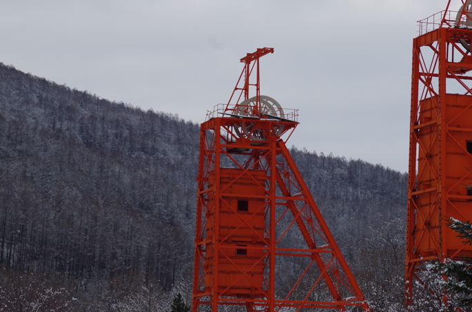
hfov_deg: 11.7
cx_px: 348
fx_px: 2289
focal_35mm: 175
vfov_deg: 7.8
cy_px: 92
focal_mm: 78
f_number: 11
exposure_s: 1/125
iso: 200
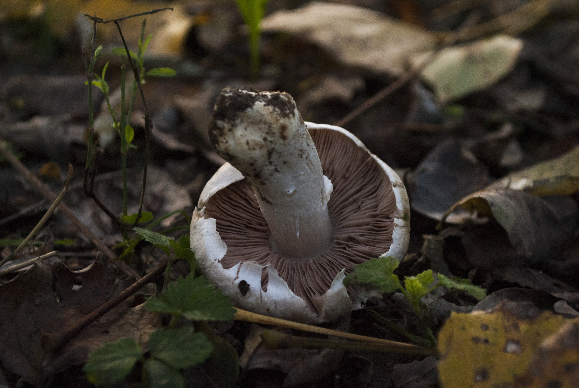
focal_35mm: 82
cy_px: 194
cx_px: 290
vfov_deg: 16.6
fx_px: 1328
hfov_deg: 24.6
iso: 800
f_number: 7.1
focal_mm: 55
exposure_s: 1/320
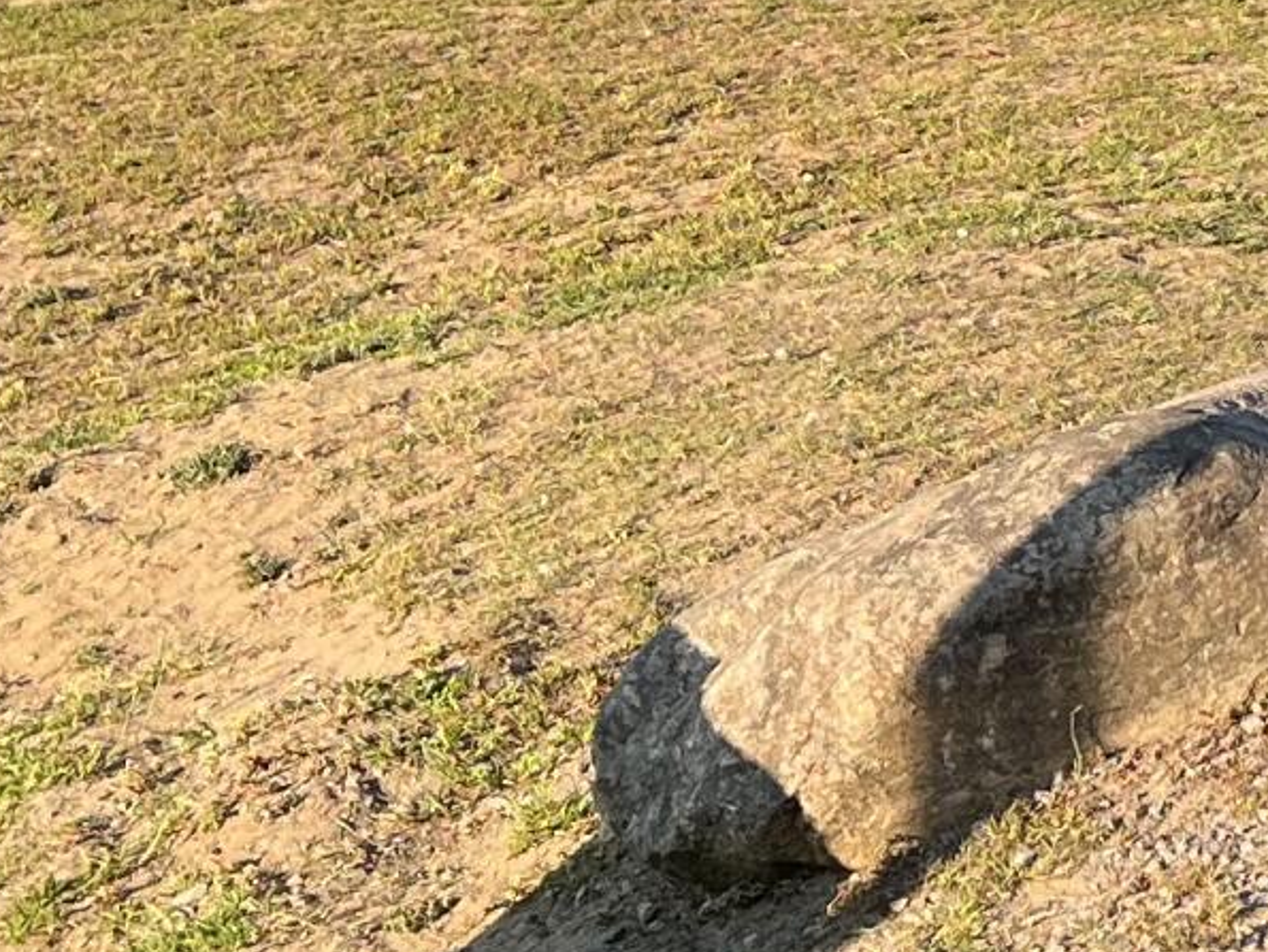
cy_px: -100
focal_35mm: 131
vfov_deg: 11.2
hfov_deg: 14.8
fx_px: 4801
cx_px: 1259
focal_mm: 5.7
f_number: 1.5
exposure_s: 1/846
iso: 50
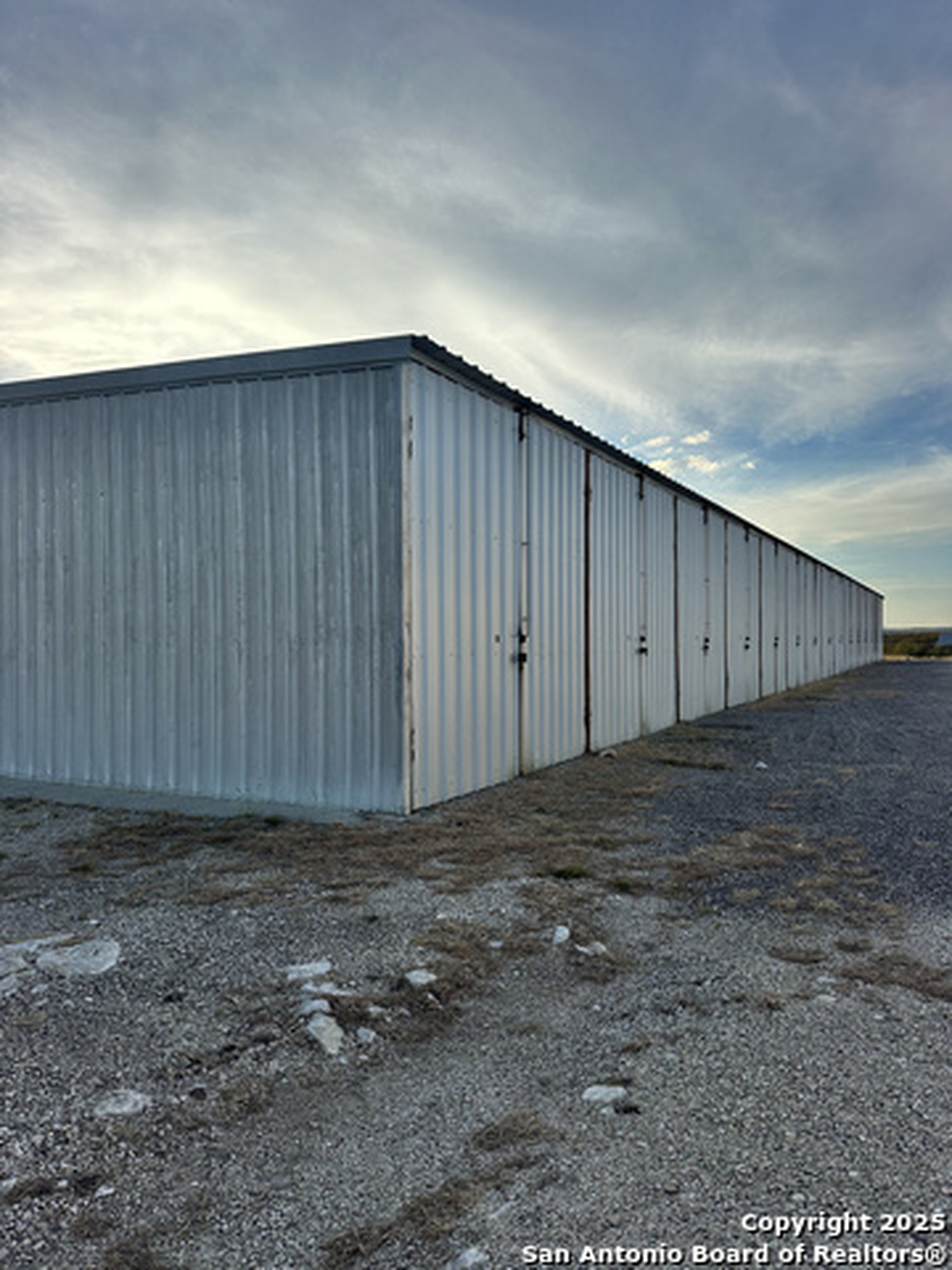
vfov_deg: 71.6
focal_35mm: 24
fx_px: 880
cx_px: 476
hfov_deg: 56.8
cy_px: 635
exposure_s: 1/4762
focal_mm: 6.86
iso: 80
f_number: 1.78
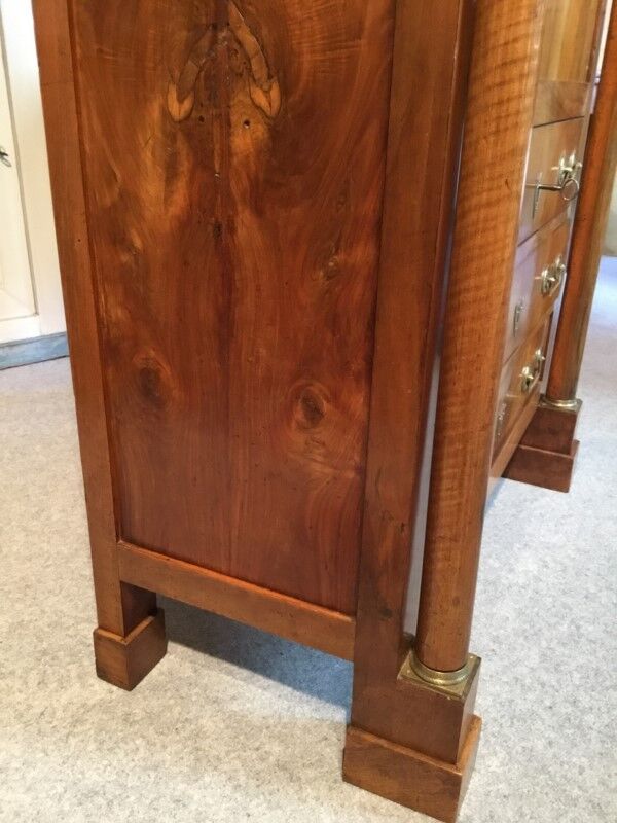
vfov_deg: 58.4
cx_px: 308
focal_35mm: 31
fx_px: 737
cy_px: 412
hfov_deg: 45.4
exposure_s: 1/25
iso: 200
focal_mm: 3.3
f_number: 2.4
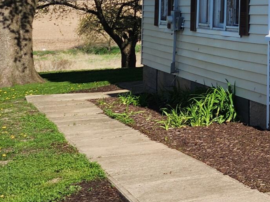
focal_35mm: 100
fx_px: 780
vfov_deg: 13.9
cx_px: 443
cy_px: -98
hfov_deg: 17.1
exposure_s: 1/1563
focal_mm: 6.4
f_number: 1.8
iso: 12
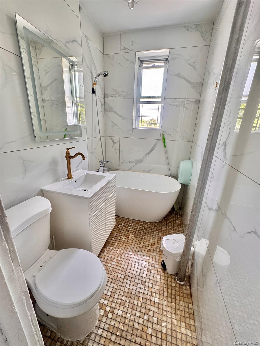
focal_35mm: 14
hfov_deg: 85.7
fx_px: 140
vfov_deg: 102.1
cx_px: 130
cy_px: 173
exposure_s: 1/99
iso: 200
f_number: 2.2
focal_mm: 2.22
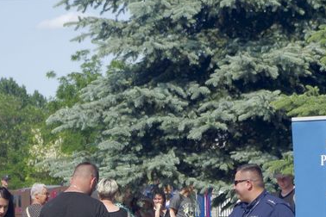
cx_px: 325
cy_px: 189
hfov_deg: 9.2
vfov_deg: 6.2
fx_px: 2010
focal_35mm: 222
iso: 100
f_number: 6.3
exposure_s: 1/200
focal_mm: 55
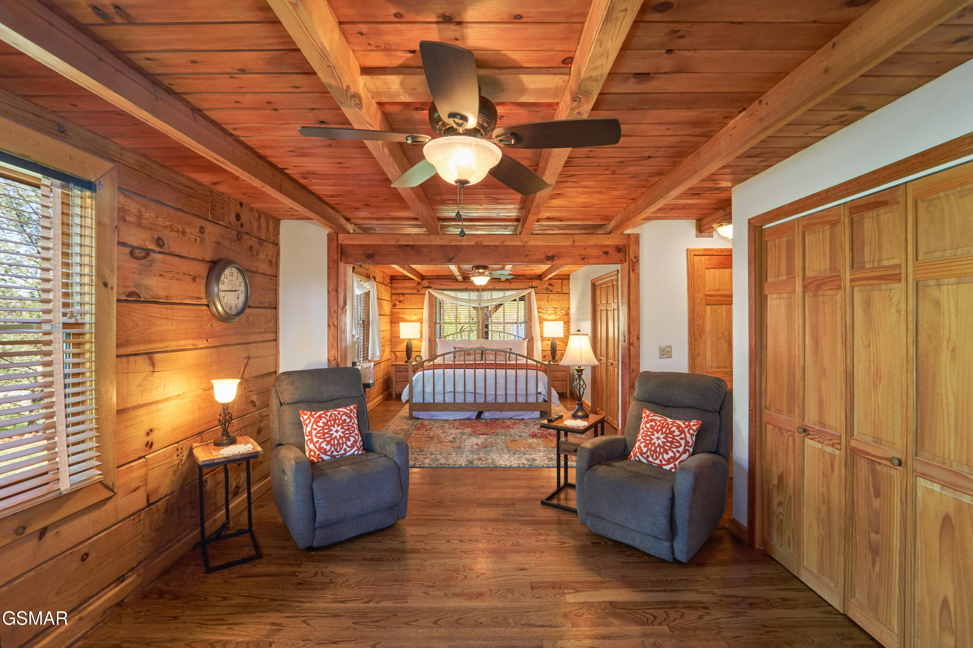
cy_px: 324
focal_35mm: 14
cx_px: 486
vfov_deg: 81.2
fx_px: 378
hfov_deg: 104.3
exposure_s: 1/4
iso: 1000
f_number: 14
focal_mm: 14
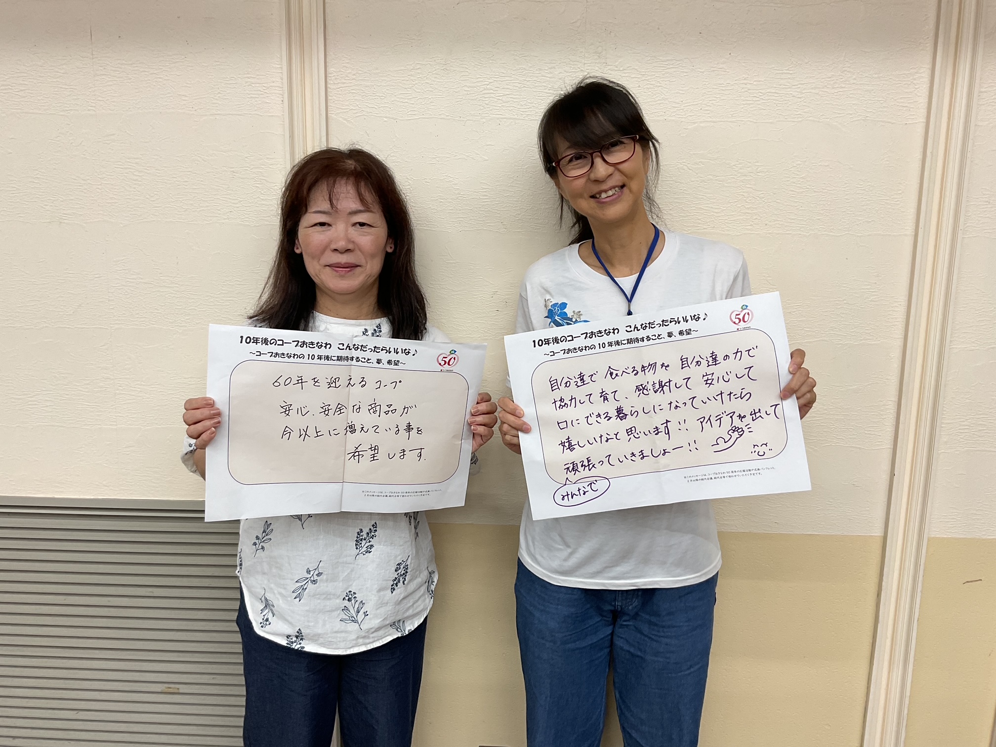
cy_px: 374
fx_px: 834
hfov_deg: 61.7
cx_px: 498
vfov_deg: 48.2
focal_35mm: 29
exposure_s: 1/60
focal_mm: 3
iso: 50
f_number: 1.8
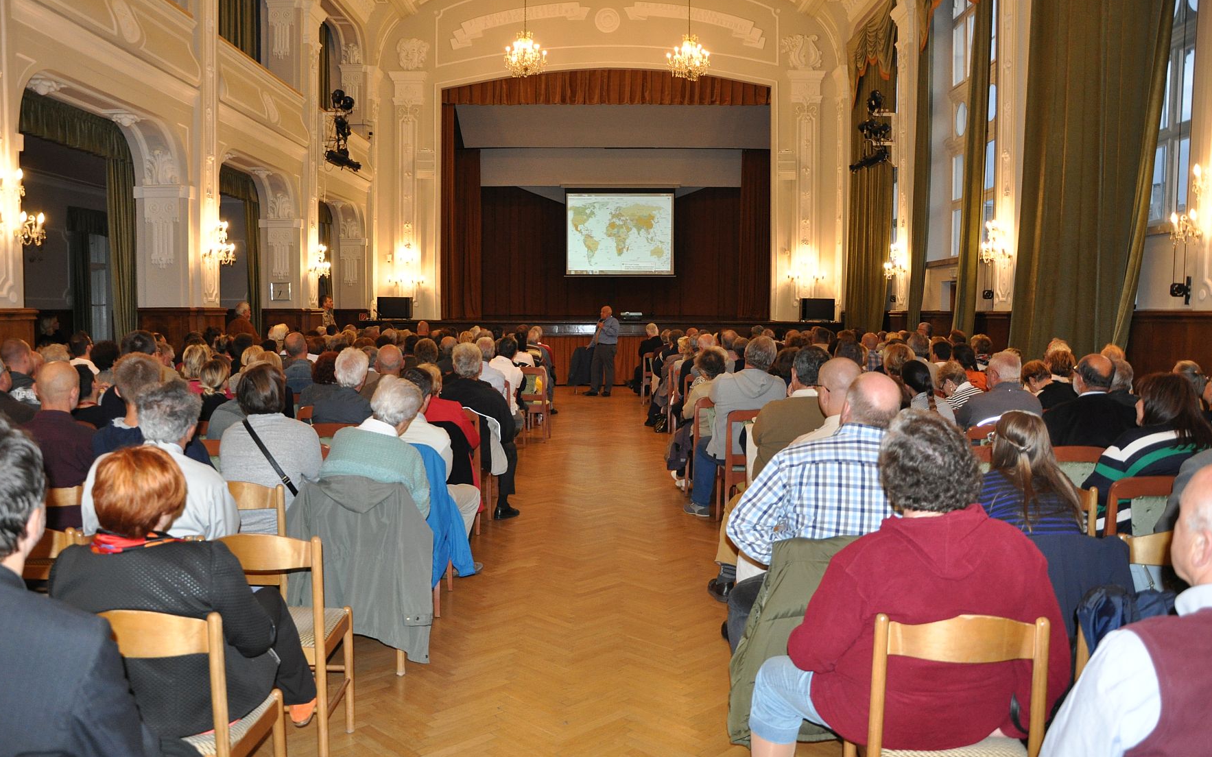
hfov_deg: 66.5
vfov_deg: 44.5
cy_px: 389
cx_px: 599
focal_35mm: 28
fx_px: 925
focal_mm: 18
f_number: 4
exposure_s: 1/60
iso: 800
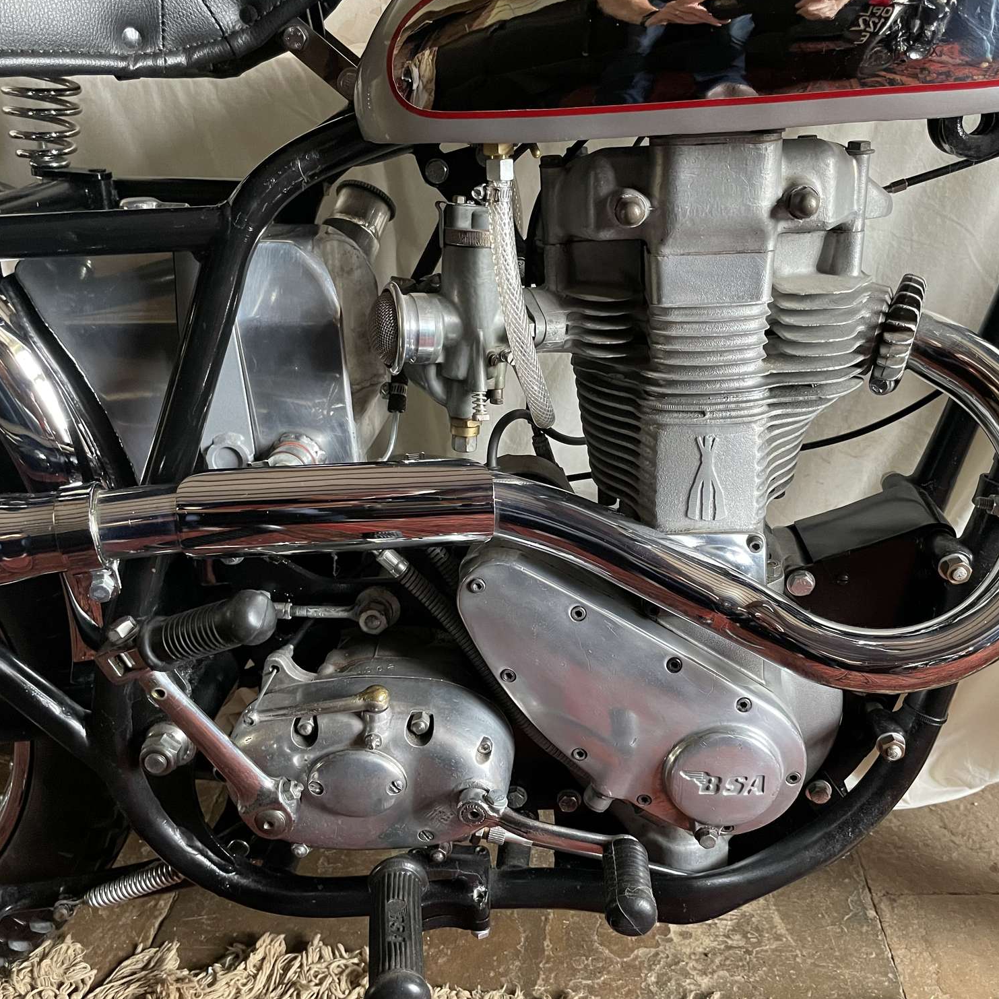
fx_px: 1012
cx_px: 543
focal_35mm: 31
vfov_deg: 52.5
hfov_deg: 52.5
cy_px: 497
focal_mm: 4.2
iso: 500
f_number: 1.6
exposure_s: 1/60
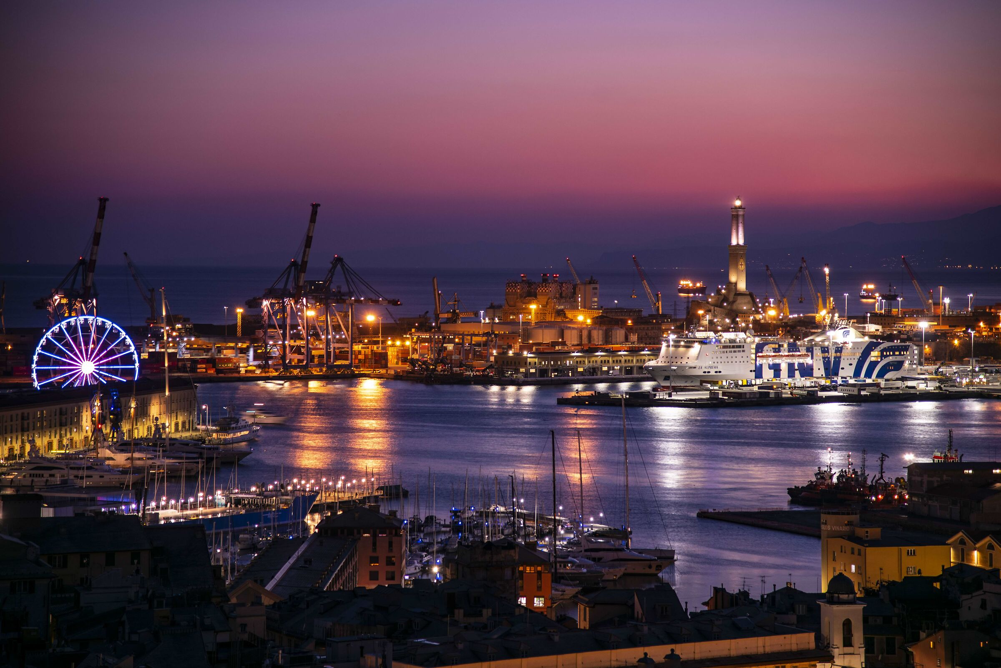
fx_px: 2920
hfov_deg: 19.4
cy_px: 334
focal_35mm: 105
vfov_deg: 13.1
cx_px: 500
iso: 100
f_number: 4
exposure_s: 1.6
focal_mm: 105
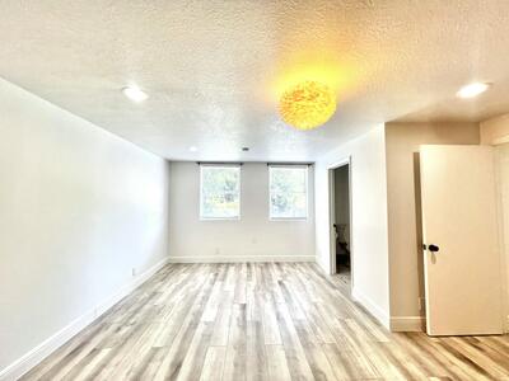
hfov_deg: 106.2
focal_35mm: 13
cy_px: 190
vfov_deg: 89.9
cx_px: 254
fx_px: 191
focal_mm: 1.57
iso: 40
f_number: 1.8
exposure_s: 1/120
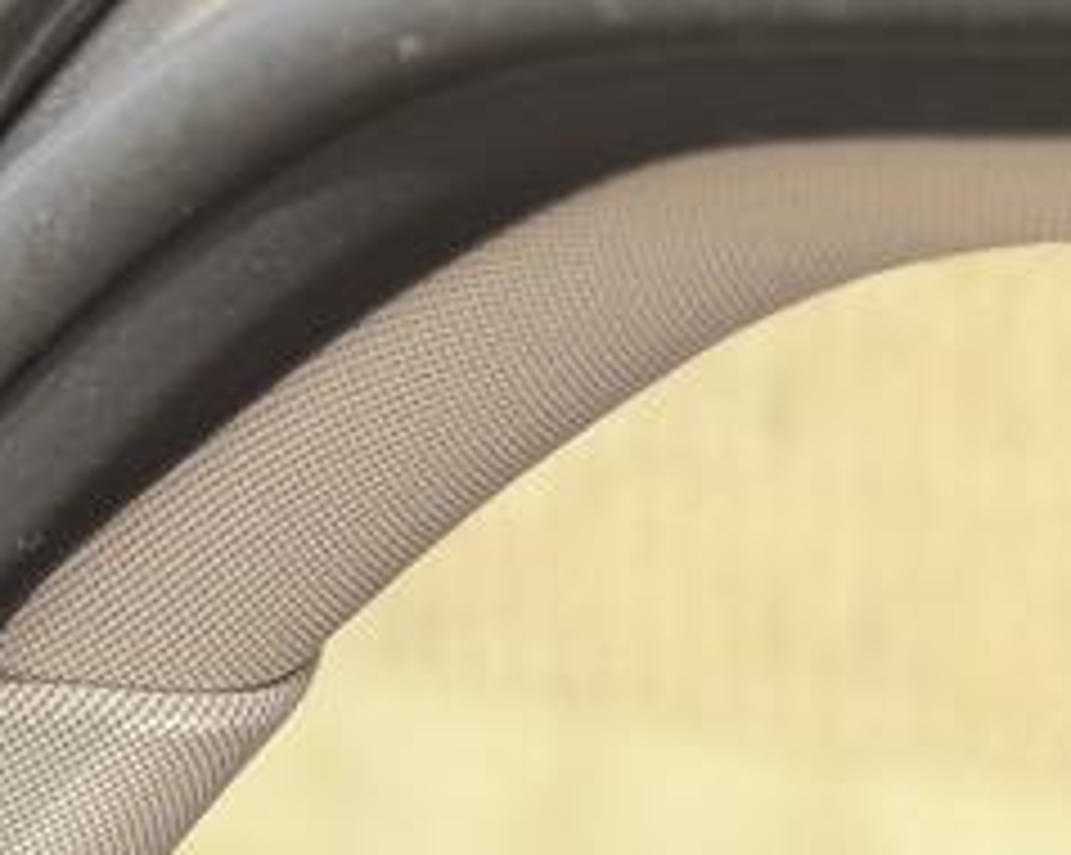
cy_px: 2079
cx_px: 2214
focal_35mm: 252
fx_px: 7981
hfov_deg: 7.4
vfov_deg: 5.9
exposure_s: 1/269
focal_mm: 6.76
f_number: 1.78
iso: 100
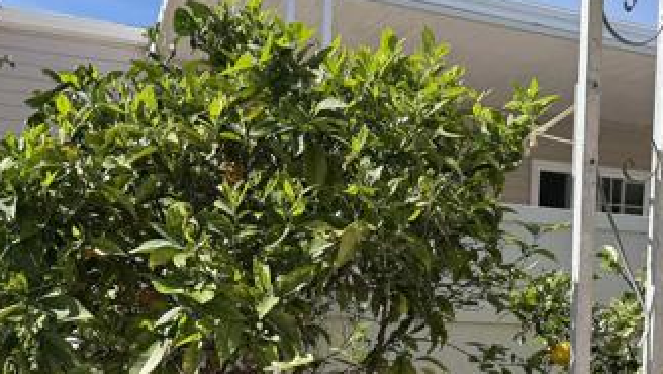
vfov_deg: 22.6
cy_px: 378
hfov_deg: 39.8
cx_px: 473
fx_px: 897
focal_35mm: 51
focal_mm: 6.76
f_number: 1.78
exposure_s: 1/1812
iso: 80
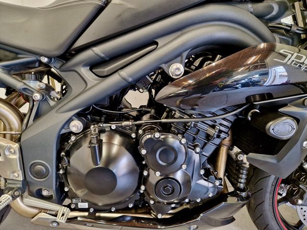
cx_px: 154
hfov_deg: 73.9
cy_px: 115
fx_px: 204
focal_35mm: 23
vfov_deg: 58.9
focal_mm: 5.4
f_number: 1.8
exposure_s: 1/33
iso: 500
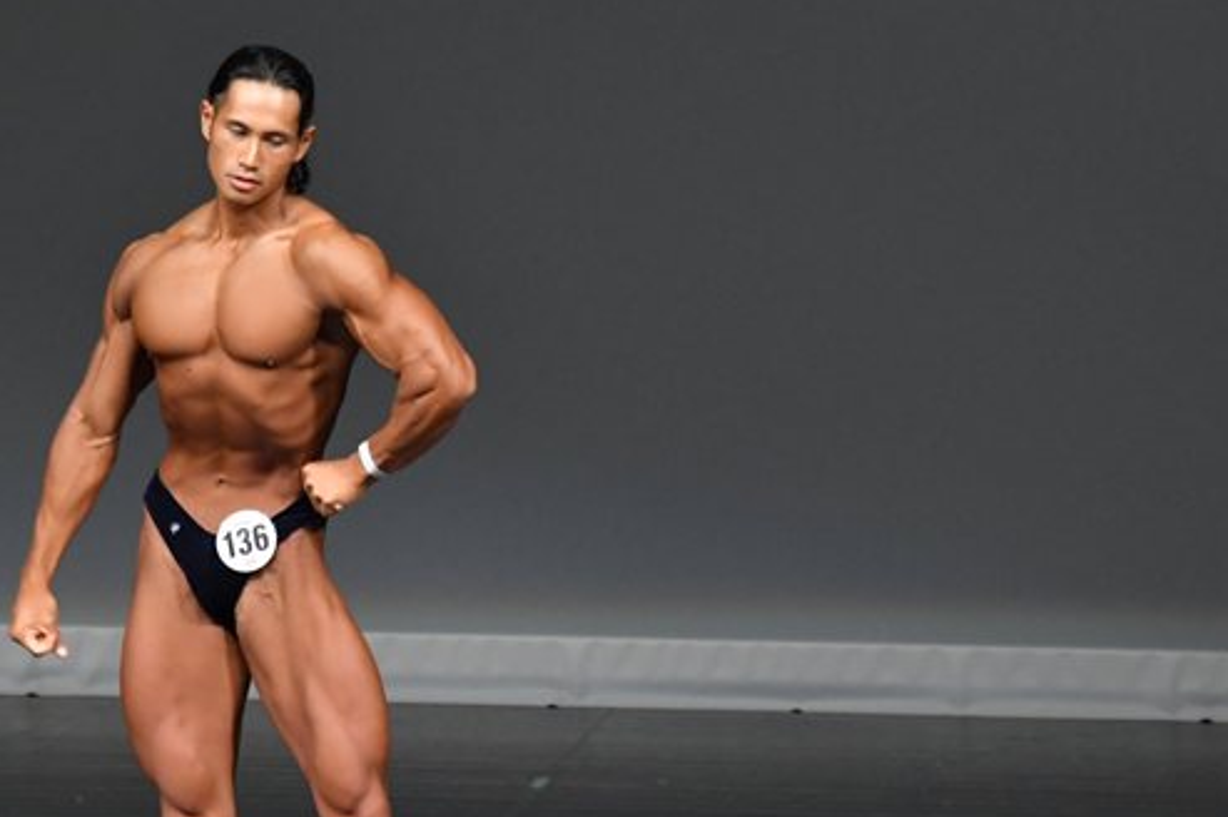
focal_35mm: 542
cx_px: 547
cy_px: 533
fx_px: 18475
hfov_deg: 3.8
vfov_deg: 2.5
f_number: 5.6
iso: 4000
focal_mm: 230
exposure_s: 1/400
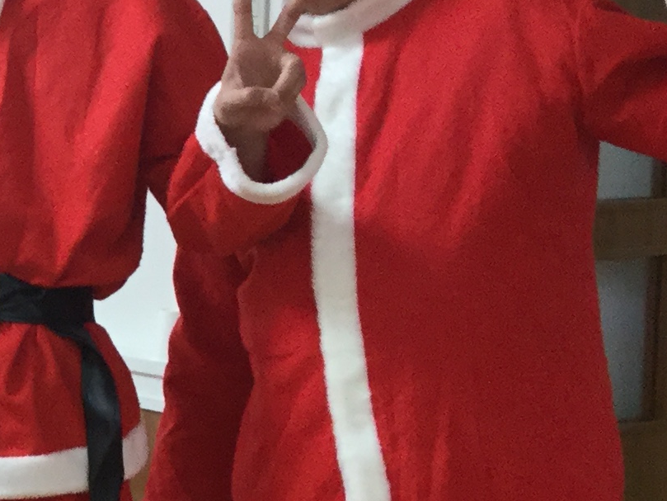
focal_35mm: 125
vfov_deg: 11.9
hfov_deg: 14.7
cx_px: -325
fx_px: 2409
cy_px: 256
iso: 64
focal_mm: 3.3
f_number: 2.4
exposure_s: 1/30
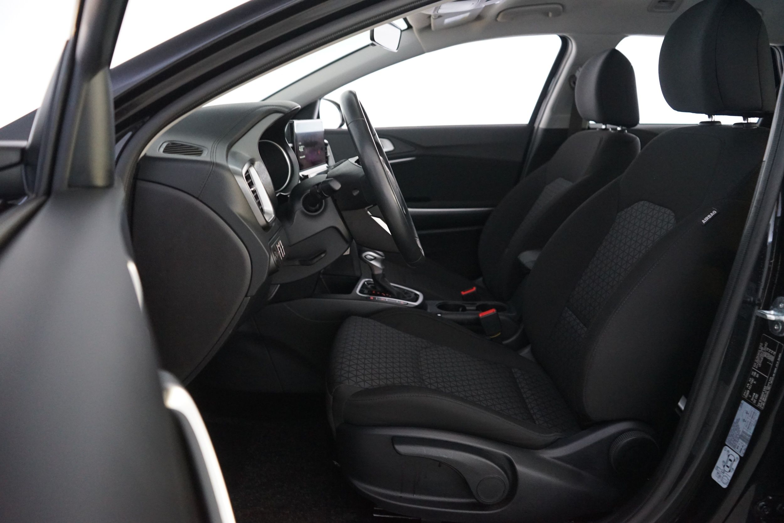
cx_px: 392
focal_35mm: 30
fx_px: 653
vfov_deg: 43.6
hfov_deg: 61.9
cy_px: 262
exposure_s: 1/13
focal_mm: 30
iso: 4000
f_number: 3.5
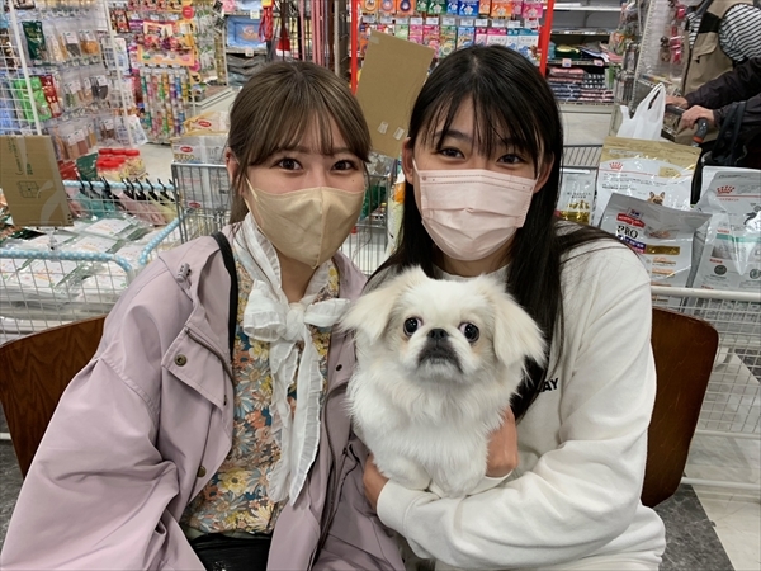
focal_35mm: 26
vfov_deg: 53.1
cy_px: 286
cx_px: 380
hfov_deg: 67.3
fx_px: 572
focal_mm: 4.25
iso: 50
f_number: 1.8
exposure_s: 1/50
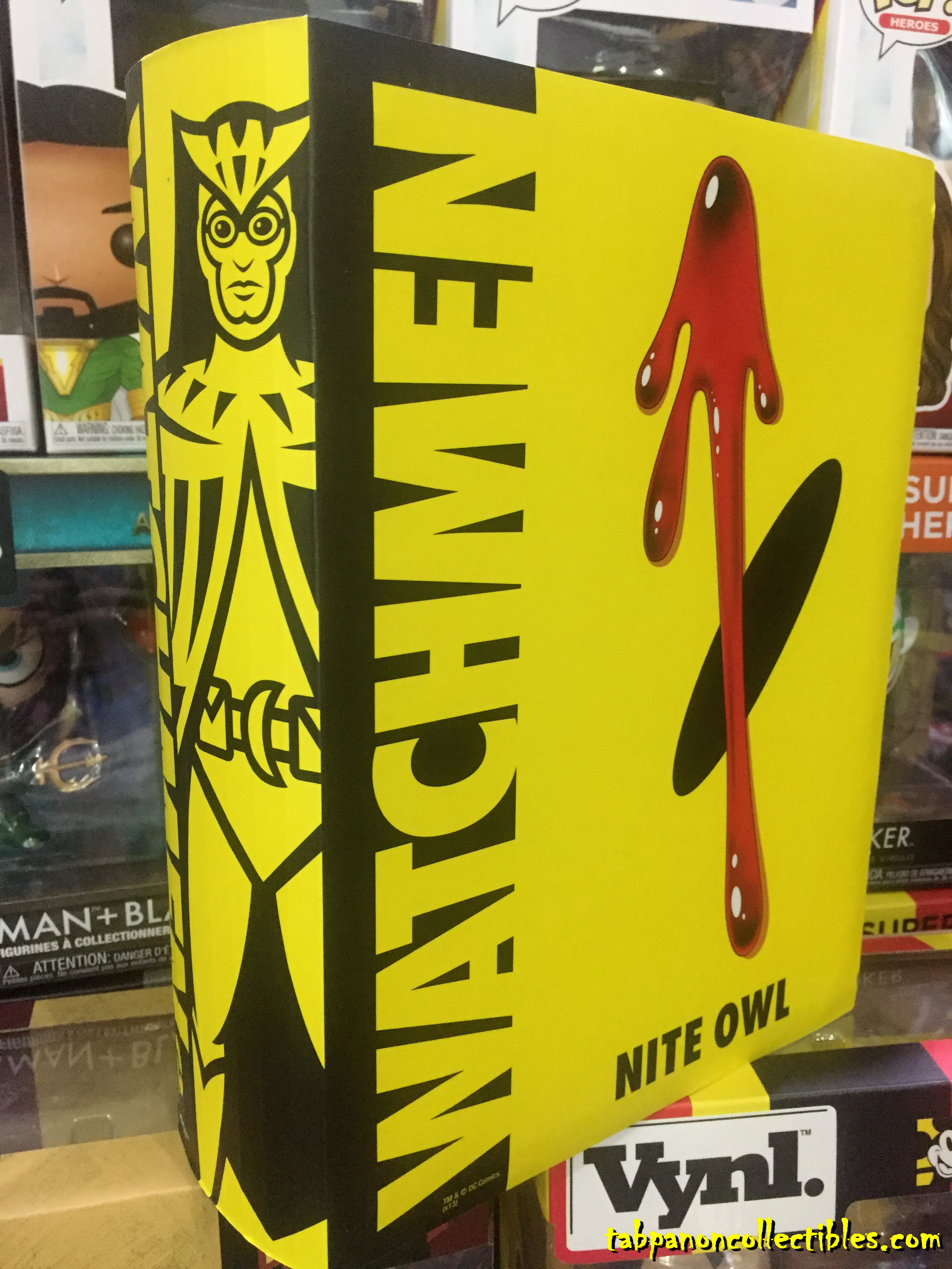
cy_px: 634
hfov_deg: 48.2
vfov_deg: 61.7
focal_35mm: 29
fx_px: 1063
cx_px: 476
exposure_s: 1/25
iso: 250
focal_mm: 4.15
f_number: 2.2
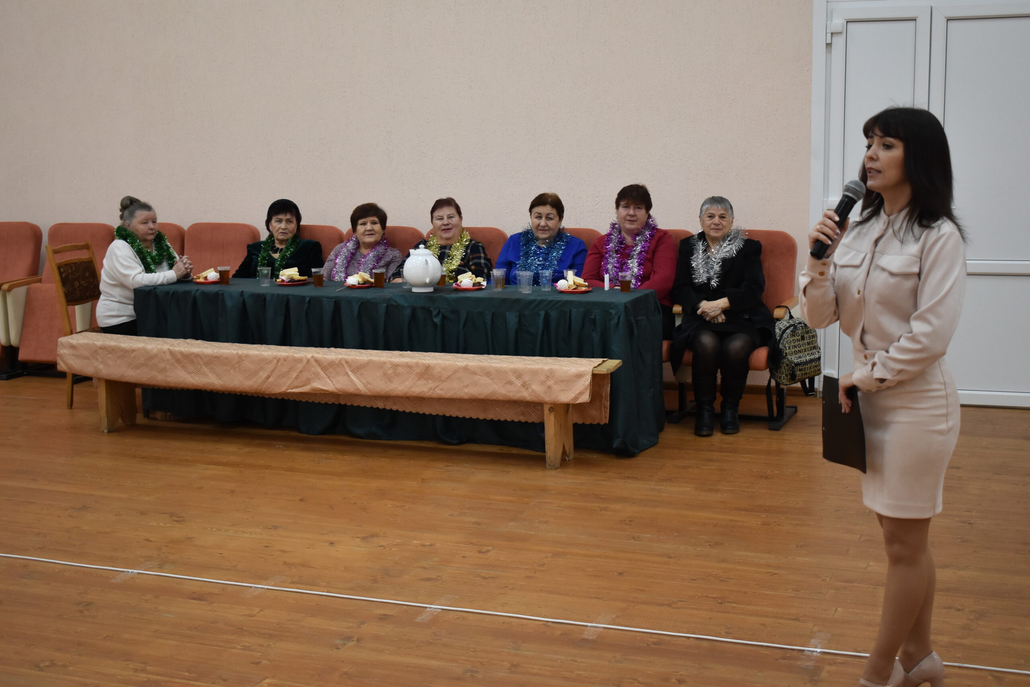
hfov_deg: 41.1
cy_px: 344
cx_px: 515
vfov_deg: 28.1
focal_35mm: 48
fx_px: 1373
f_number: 4.5
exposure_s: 1/125
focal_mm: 32
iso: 1100
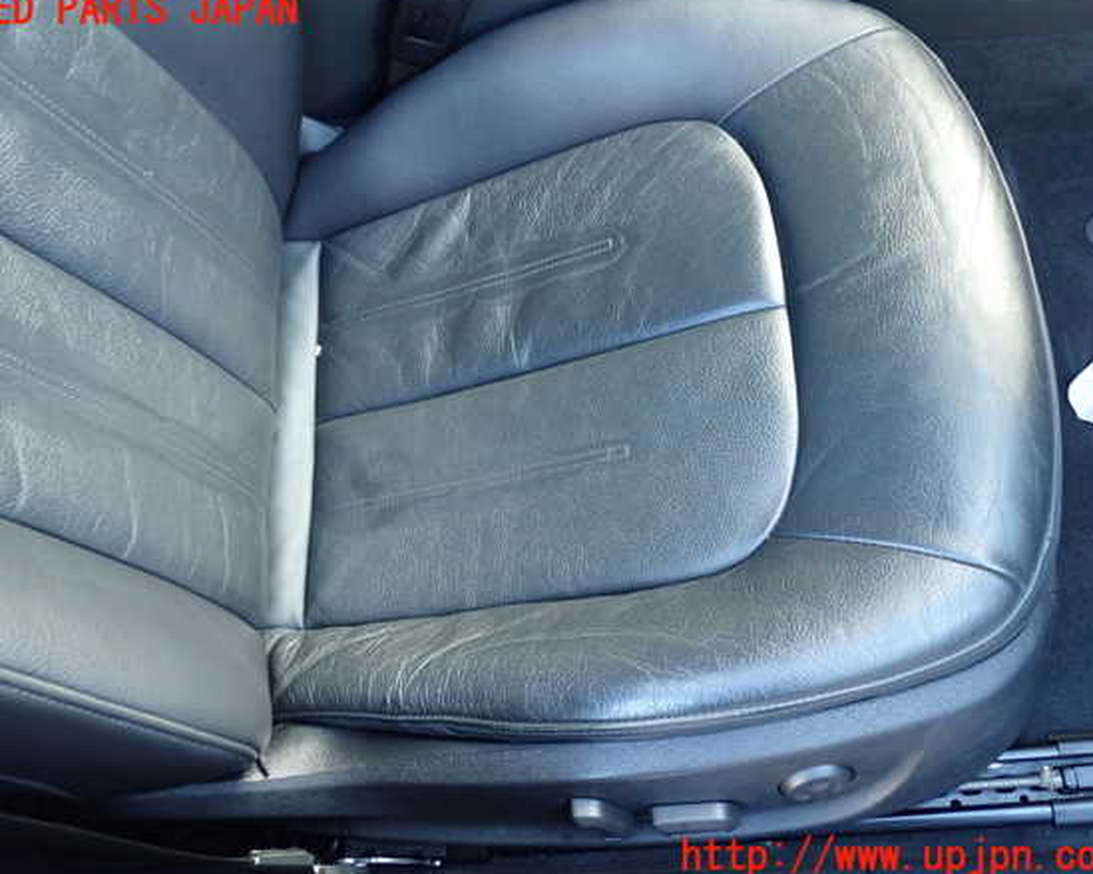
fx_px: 1035
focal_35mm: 32
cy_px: 434
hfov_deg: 55.7
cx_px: 534
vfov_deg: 45.8
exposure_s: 1/30
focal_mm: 5.4
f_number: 2.3
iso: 320
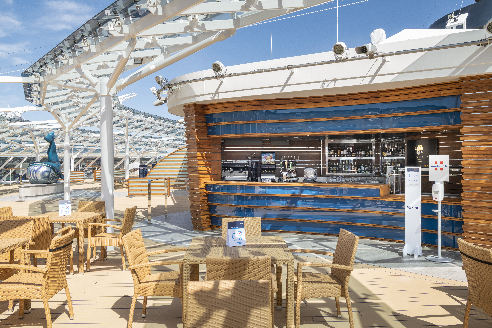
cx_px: 246
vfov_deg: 42.3
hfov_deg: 60.3
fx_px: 424
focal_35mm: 31
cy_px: 164
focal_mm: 31
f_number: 11
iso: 100
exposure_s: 1/200
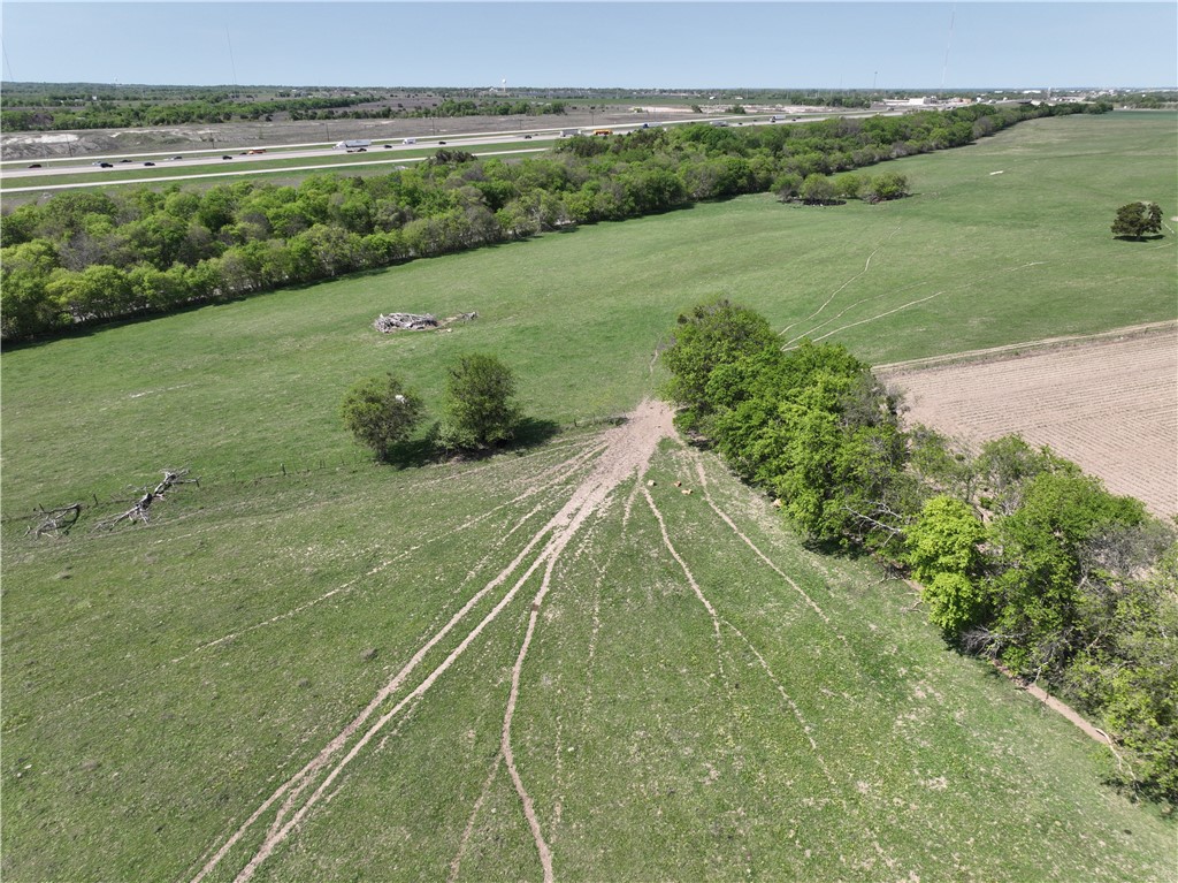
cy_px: 442
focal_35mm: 24
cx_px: 589
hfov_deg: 71.6
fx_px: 816
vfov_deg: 56.8
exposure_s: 1/2000
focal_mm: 12.29
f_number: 2.8
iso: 100
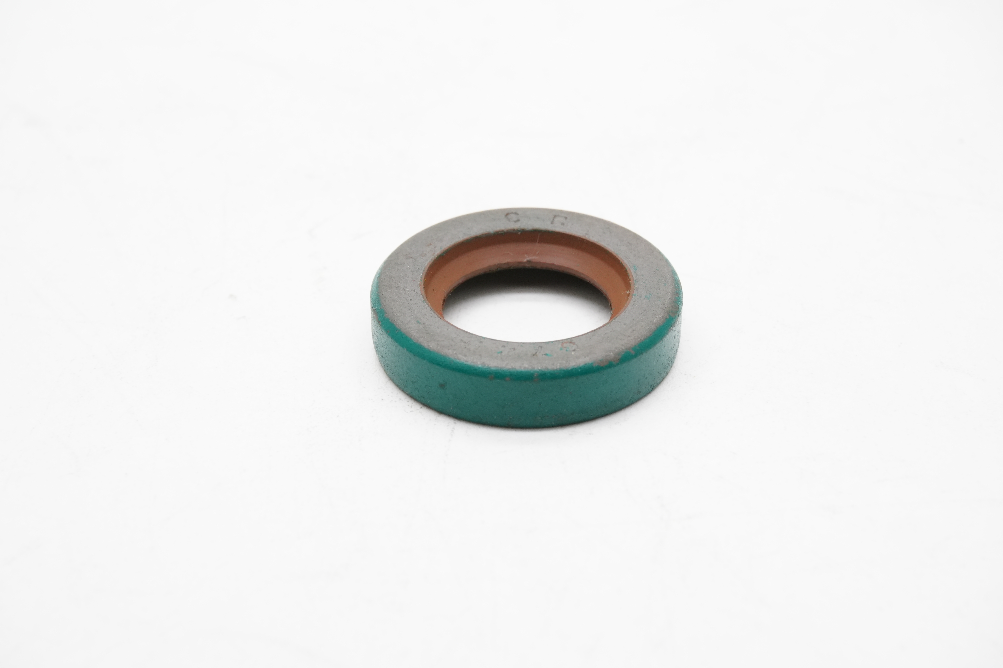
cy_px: 334
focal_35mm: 70
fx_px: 1964
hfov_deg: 28.6
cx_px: 502
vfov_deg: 19.3
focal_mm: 47
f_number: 11
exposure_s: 1/80
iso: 1000
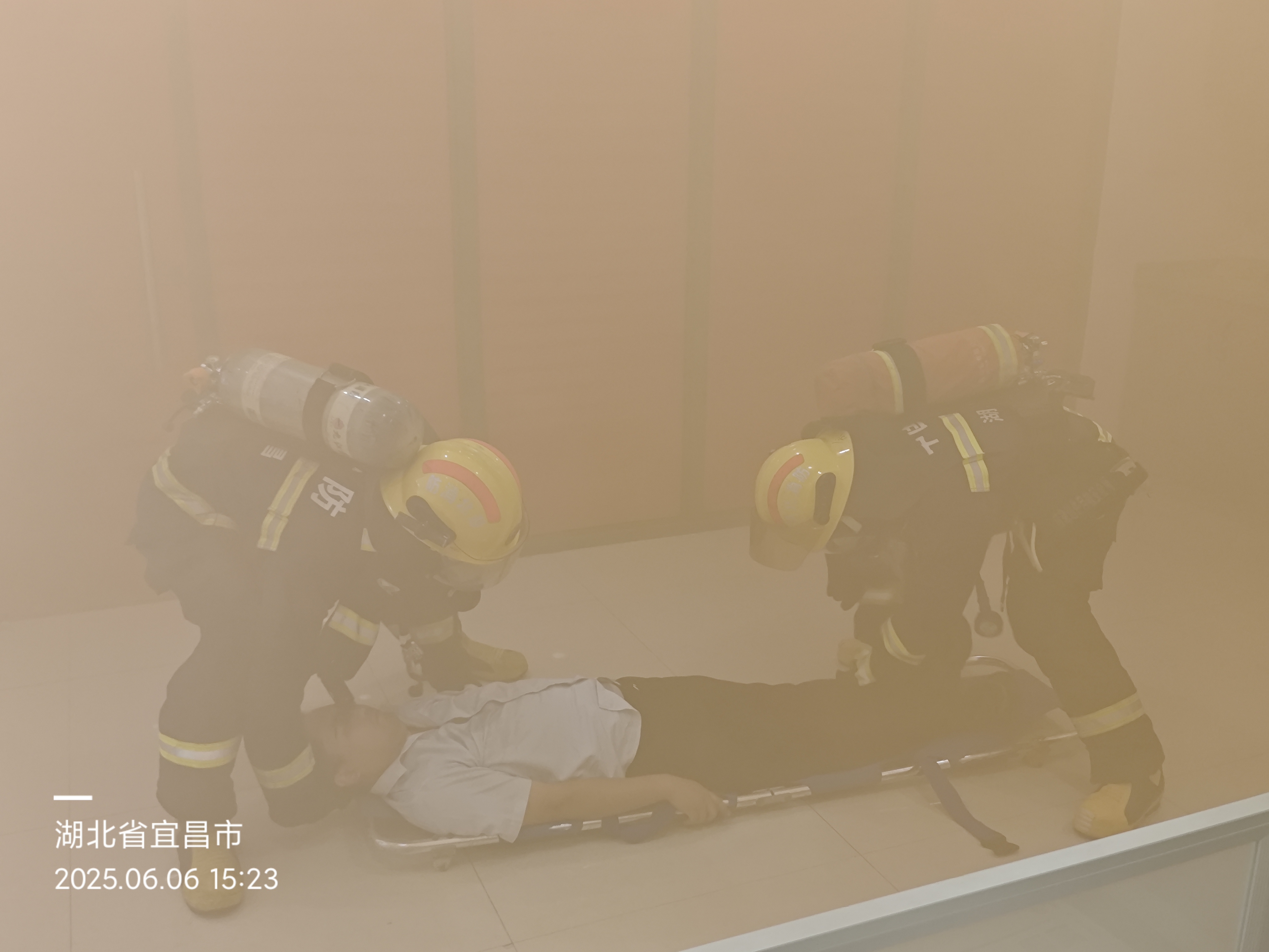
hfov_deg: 54.0
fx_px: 1246
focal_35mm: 34
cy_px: 476
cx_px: 634
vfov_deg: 41.8
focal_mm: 6.55
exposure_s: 1/98.9
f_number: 1.6
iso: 400
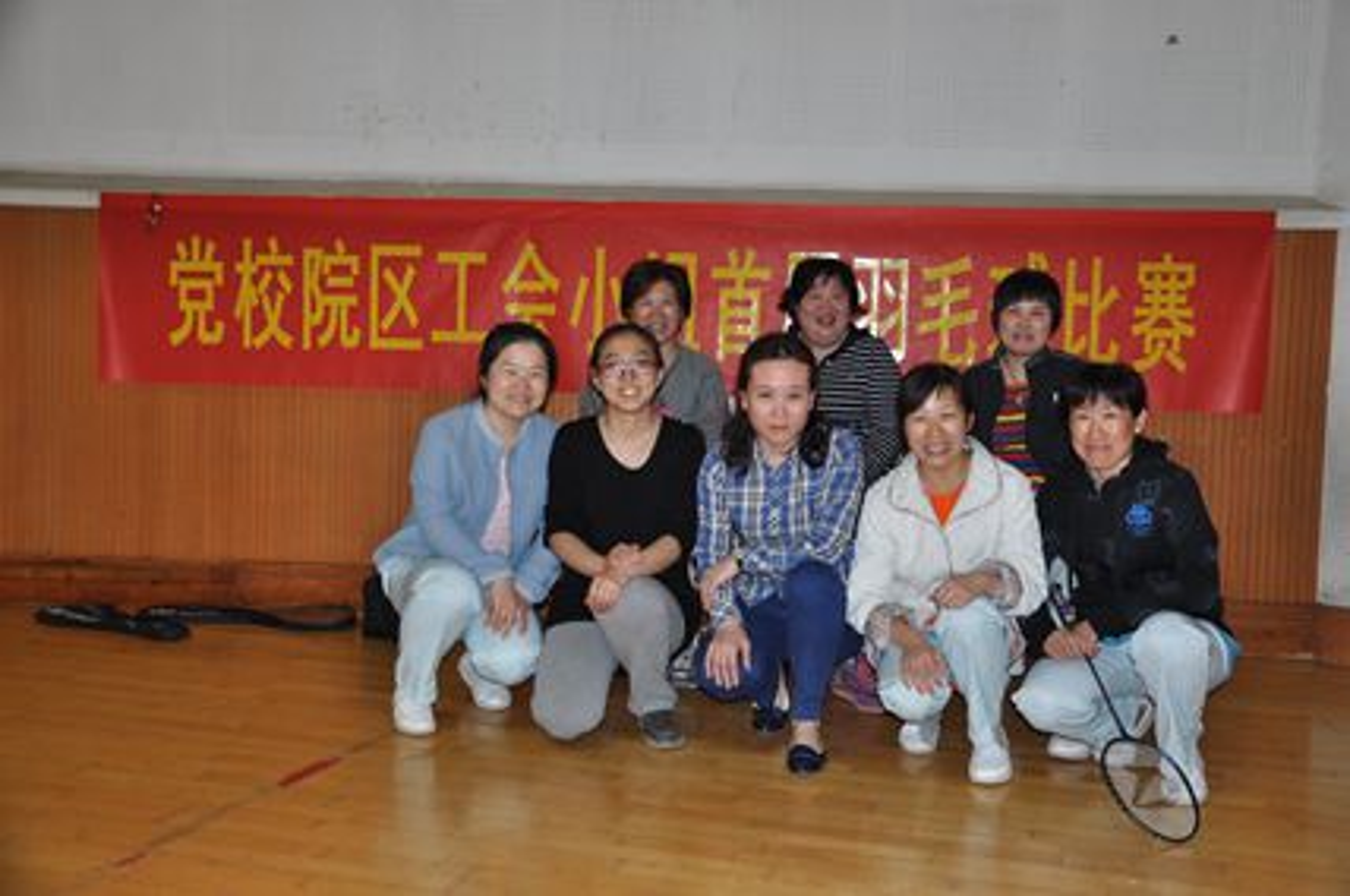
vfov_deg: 36.8
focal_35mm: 36
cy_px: 448
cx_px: 675
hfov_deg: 53.2
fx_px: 1348
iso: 400
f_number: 3.8
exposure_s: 1/60
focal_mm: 24
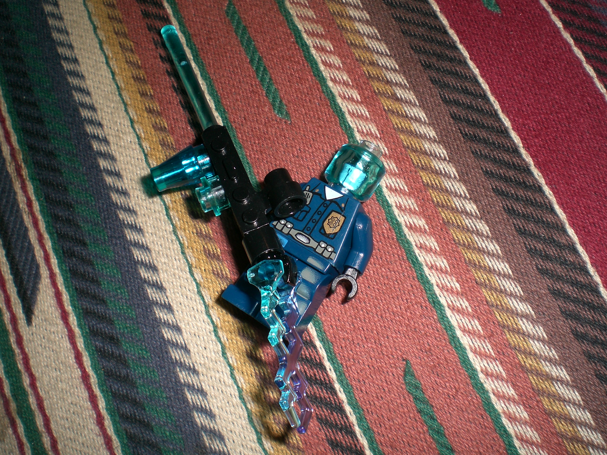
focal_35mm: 38
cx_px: 304
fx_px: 666
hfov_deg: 49.0
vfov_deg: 37.7
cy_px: 228
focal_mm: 6.3
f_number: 4.4
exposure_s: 1/60
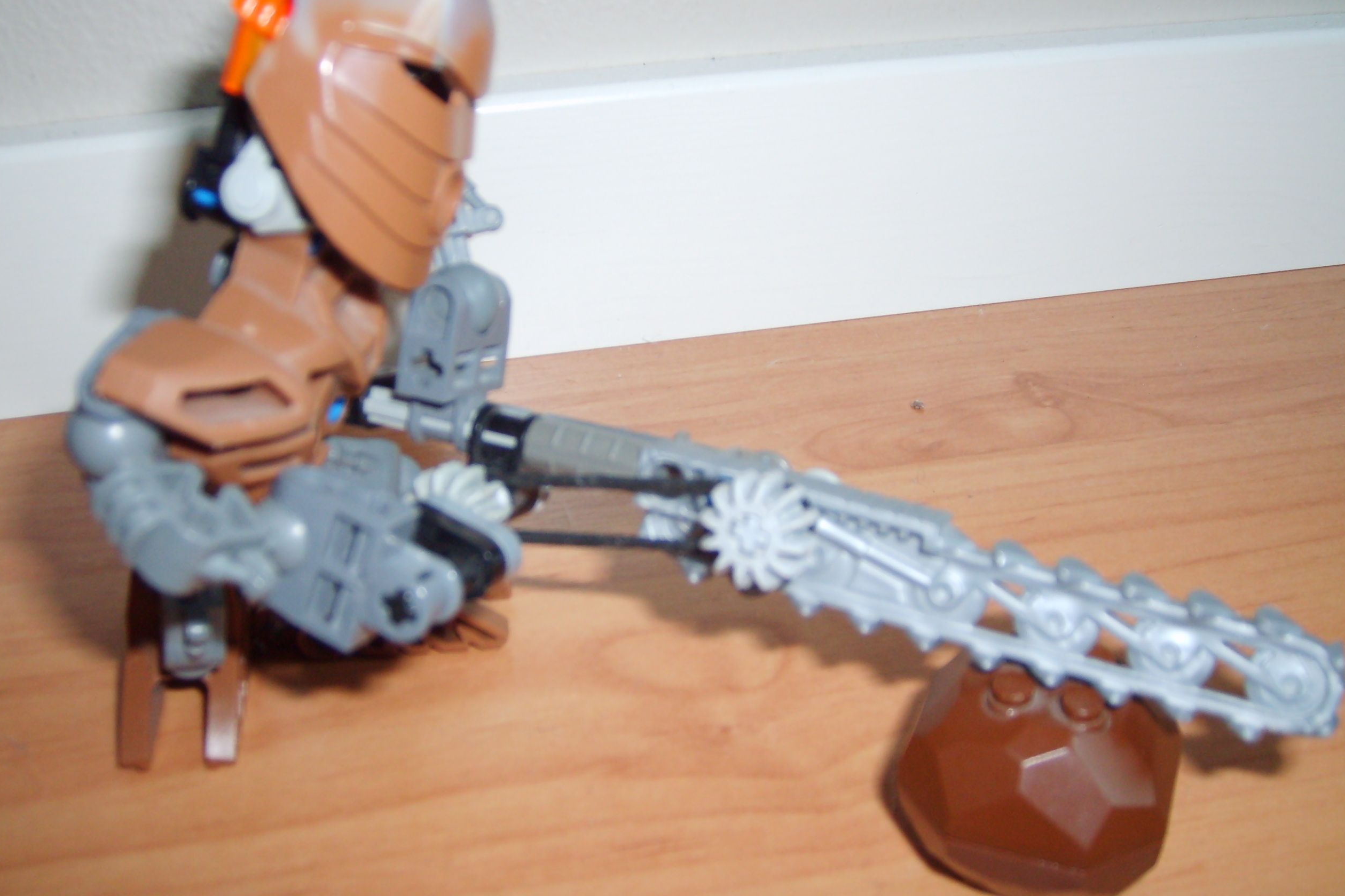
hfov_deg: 51.9
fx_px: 1382
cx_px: 663
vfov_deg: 35.9
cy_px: 435
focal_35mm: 37
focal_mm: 5.8
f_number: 2.8
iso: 100
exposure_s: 1/45
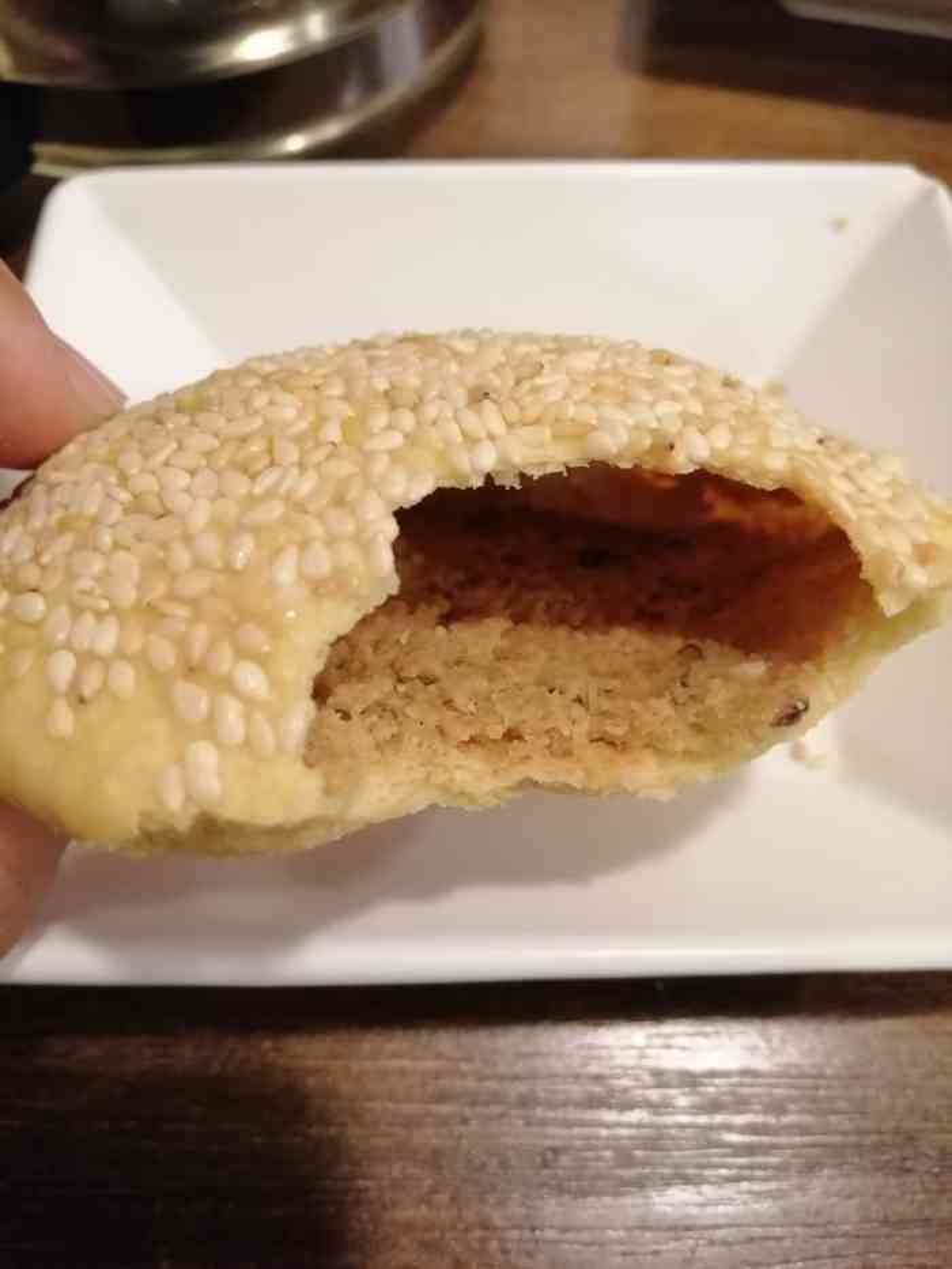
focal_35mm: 26
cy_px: 634
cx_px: 476
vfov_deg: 67.3
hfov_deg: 53.1
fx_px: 953
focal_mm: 3.81
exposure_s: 1/25
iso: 400
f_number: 2.2
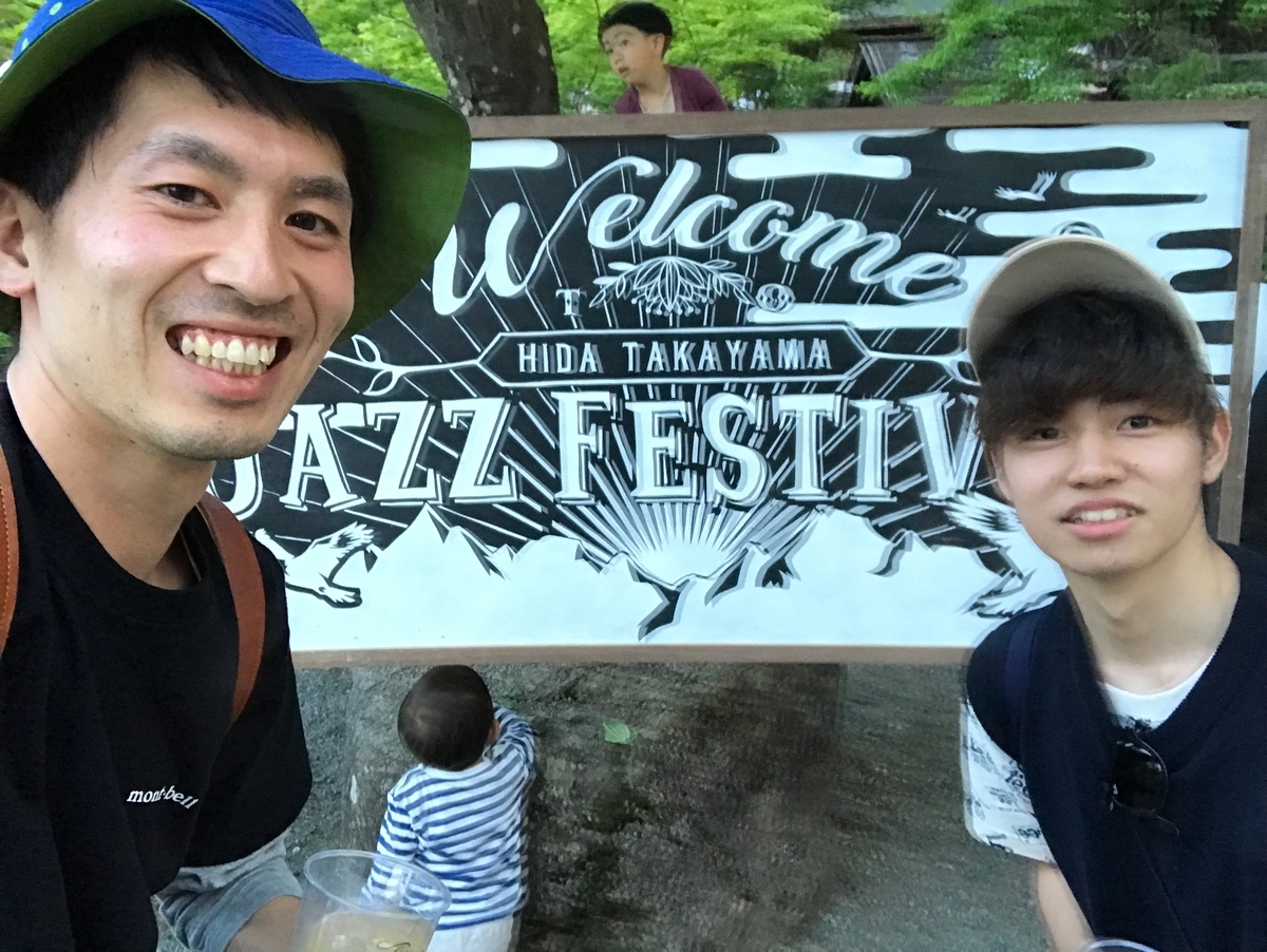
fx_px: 1172
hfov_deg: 56.8
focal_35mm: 32
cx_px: 634
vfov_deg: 44.2
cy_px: 476
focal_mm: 2.87
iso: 160
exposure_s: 1/30
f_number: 2.2
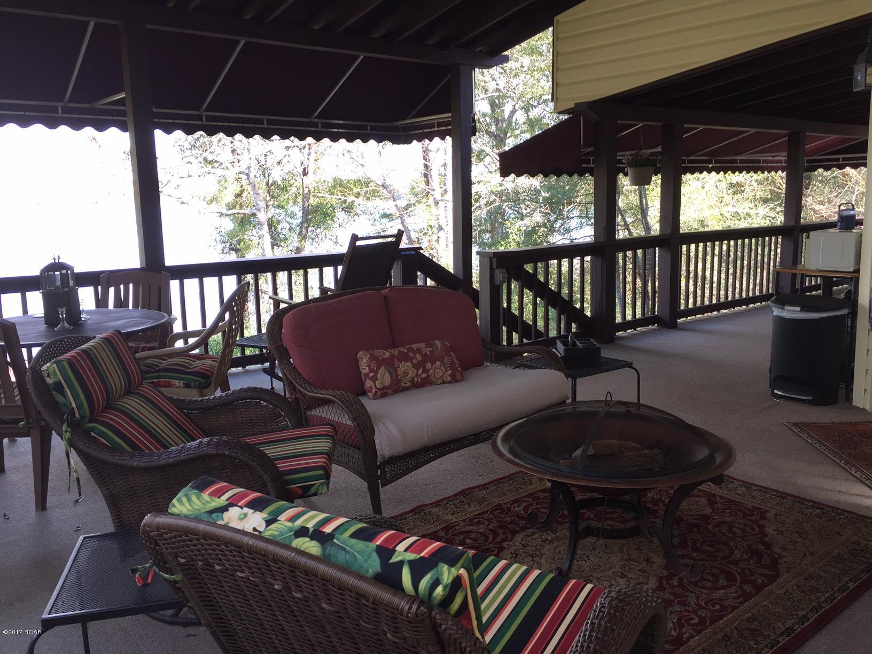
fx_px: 731
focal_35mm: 29
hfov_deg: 61.7
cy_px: 327
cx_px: 436
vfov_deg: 48.2
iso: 50
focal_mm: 4.15
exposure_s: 1/120
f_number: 2.2
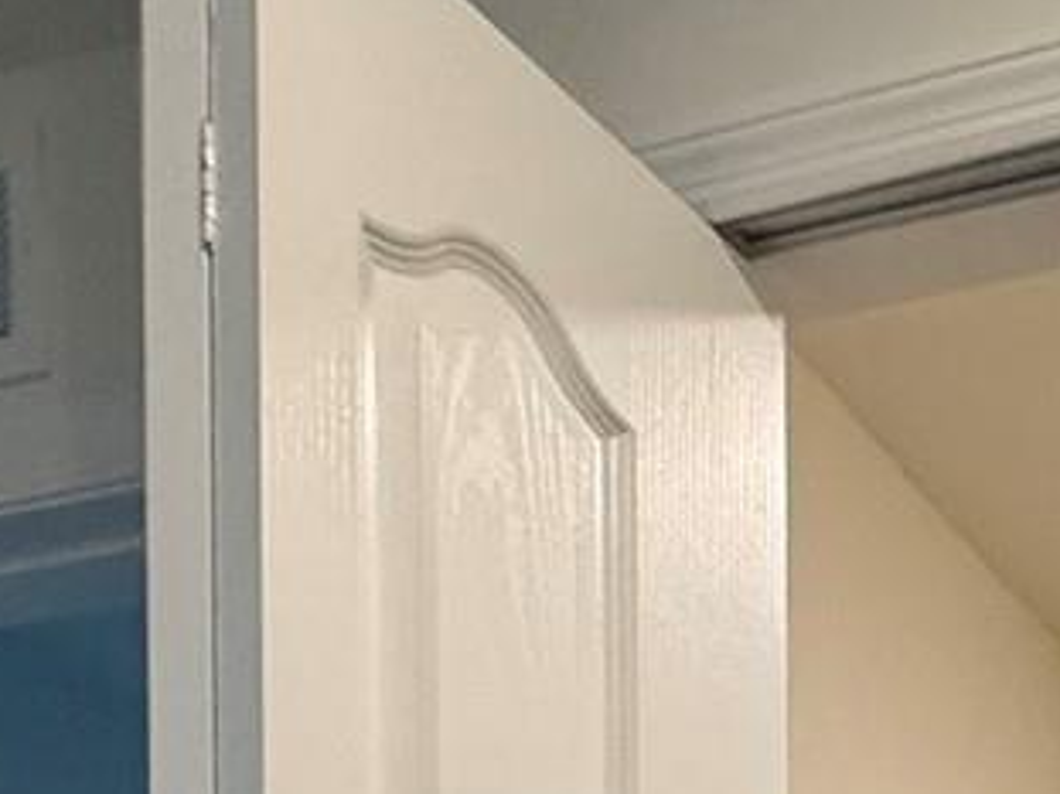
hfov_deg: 21.7
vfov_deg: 13.8
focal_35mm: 72
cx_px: 1667
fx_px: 2204
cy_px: 1959
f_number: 2.2
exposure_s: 1/120
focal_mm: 2.22
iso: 250
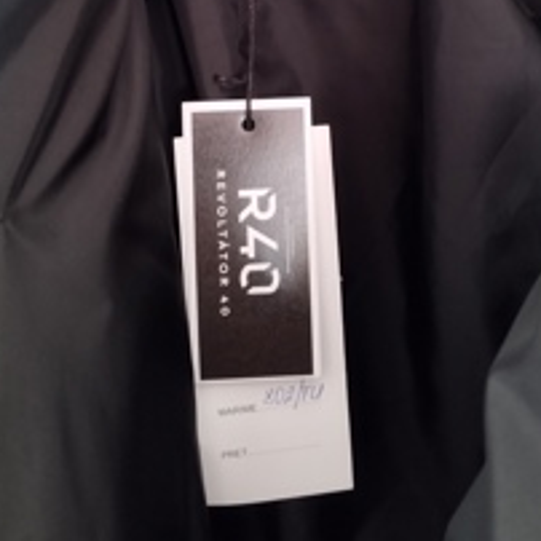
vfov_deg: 37.8
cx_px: 297
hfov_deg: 40.0
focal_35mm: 42
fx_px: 743
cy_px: 70
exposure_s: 1/14.3
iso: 1900
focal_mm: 5.89
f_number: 1.89
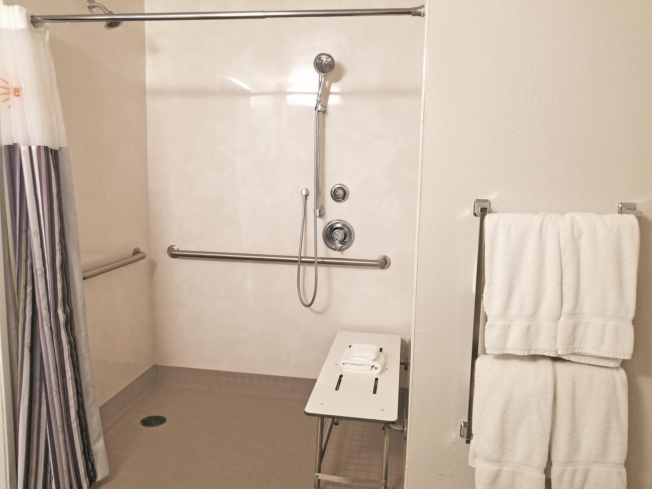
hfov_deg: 67.3
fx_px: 490
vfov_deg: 53.1
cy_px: 244
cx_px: 326
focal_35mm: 26
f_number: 1.7
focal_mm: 4.25
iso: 250
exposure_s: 1/30
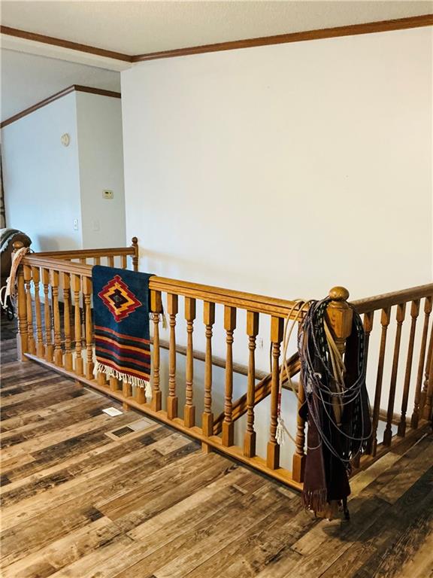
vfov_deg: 63.4
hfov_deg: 49.7
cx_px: 216
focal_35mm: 28
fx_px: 467
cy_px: 289
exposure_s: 1/40
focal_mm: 3
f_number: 1.8
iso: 250
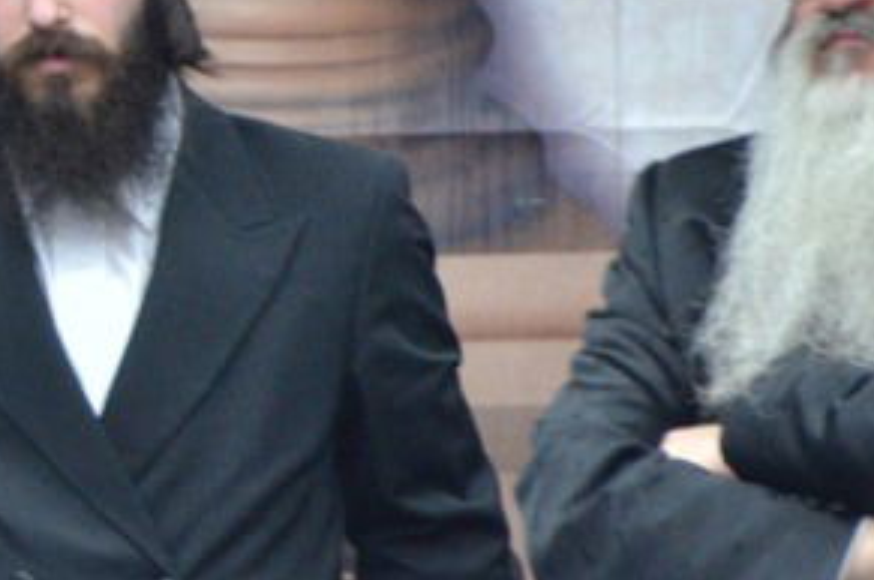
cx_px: -303
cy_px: 304
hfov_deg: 1.8
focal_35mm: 1162
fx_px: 28164
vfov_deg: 1.2
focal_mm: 220
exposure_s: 1/80
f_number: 5.6
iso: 1600
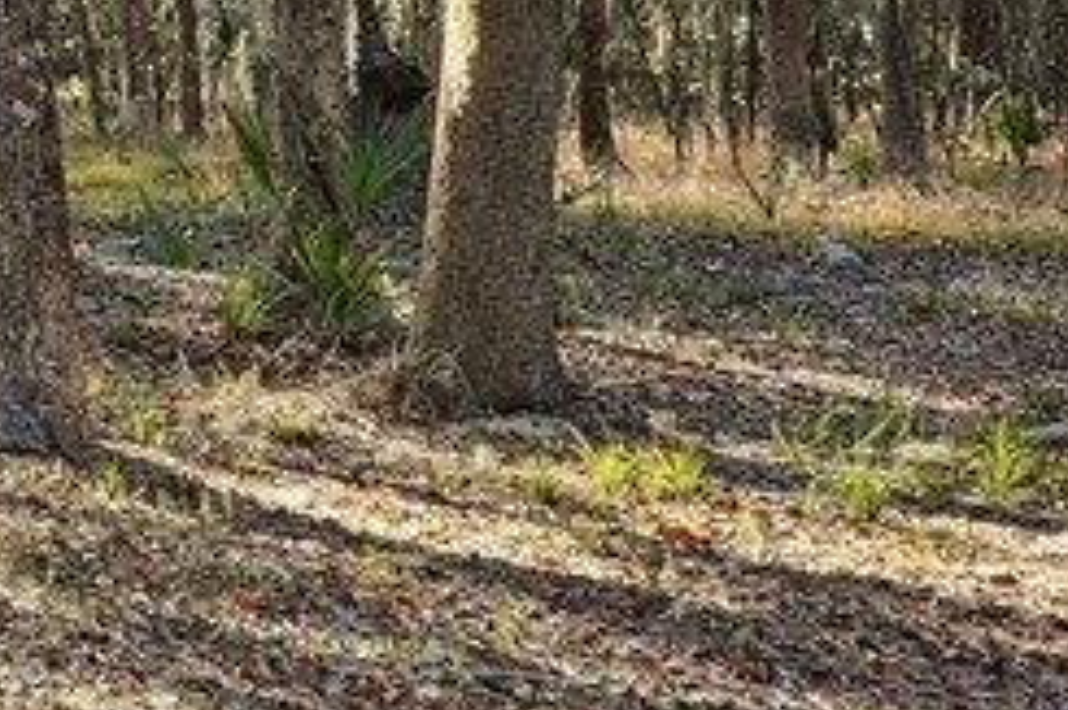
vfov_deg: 18.7
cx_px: -1170
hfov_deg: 17.7
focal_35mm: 71
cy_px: 17
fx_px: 2105
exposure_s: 1/2000
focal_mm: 16
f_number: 9
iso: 320
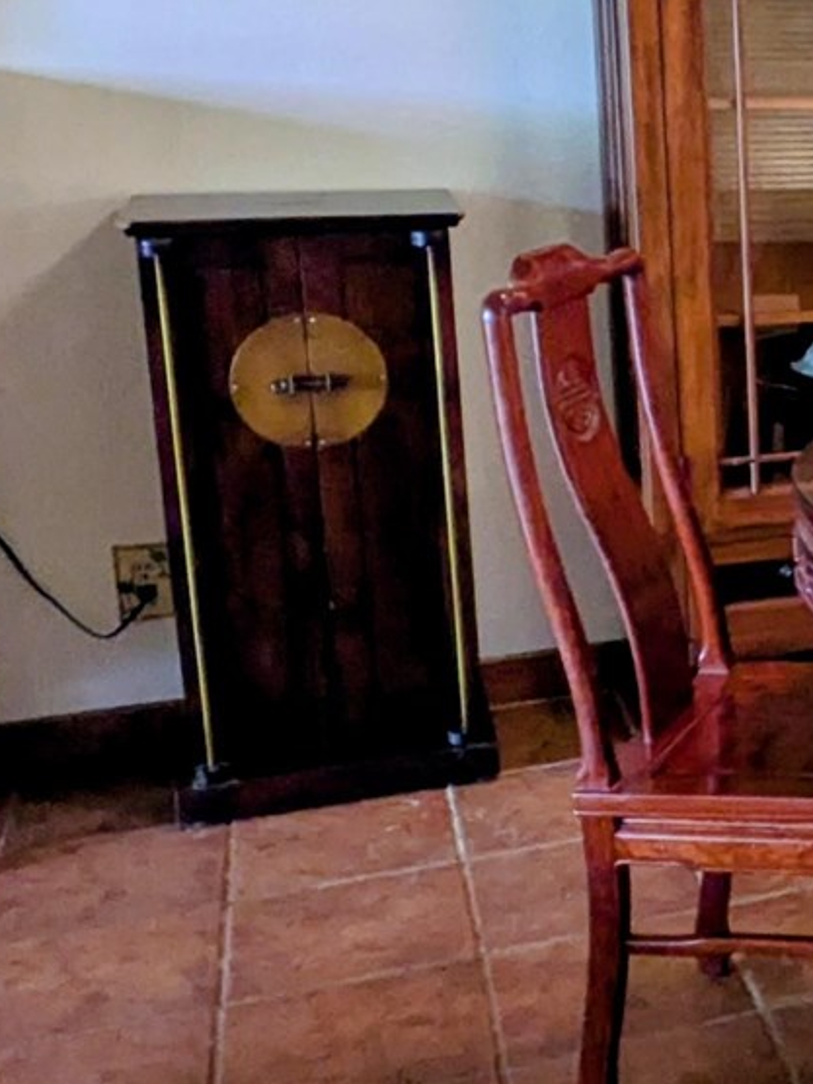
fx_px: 1816
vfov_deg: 33.0
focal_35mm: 58
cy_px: 370
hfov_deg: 20.4
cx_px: 1317
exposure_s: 1/60
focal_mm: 1.83
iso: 263
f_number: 2.2
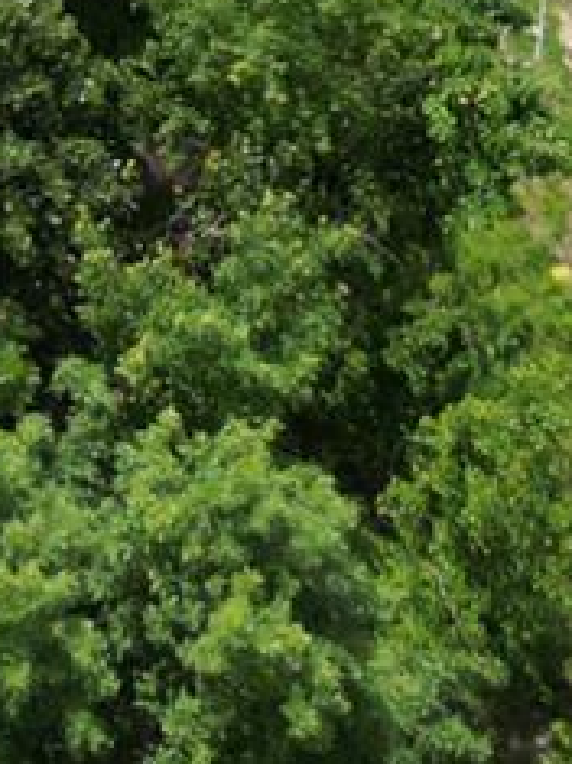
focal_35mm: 153
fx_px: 3374
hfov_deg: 9.3
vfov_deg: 10.9
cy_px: -1096
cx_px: -450
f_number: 1.7
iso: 110
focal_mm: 6.72
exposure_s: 1/2500
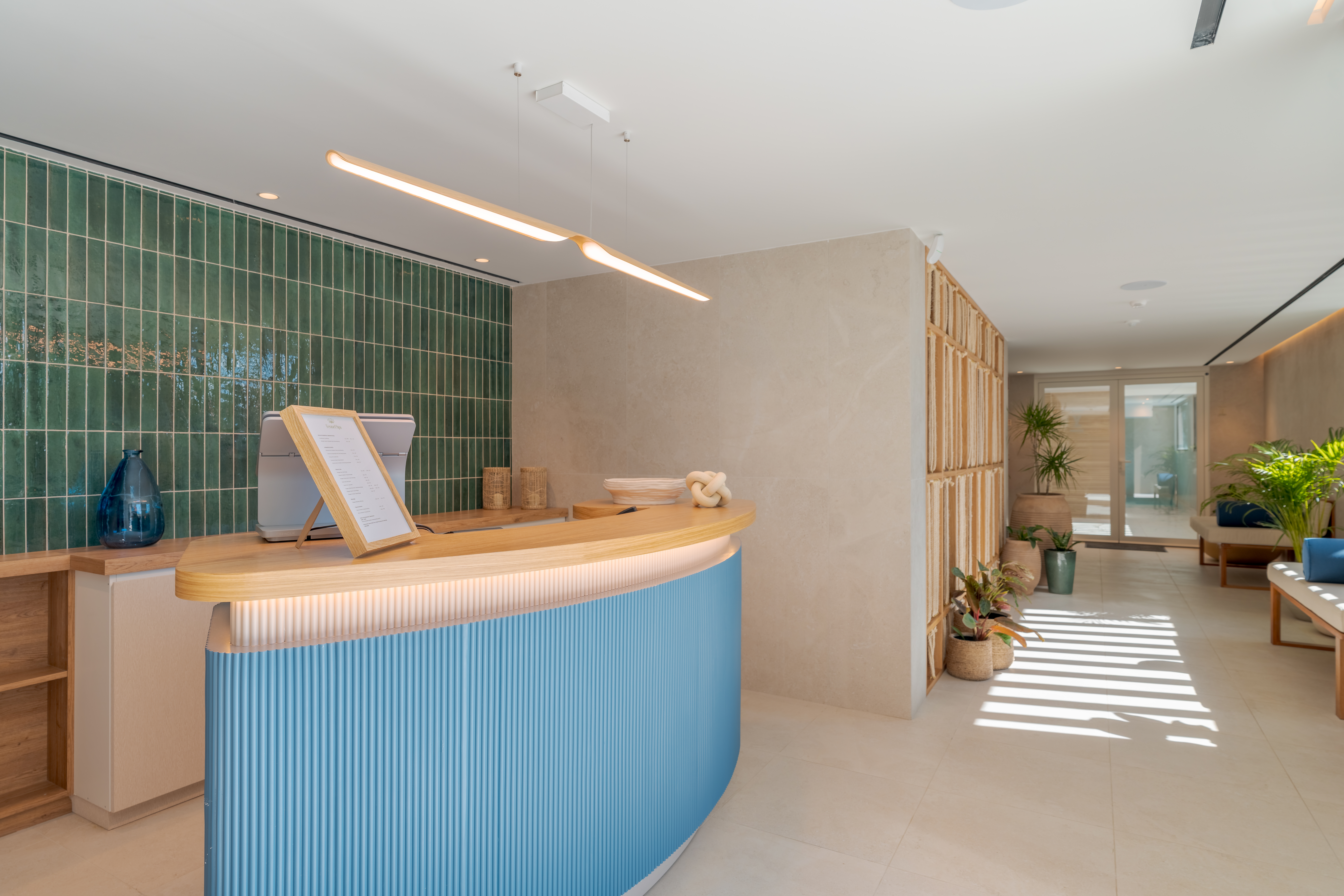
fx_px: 747
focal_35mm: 20
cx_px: 672
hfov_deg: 84.0
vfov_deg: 61.9
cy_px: 448
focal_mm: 20
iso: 100
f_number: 5.6
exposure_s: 1/320
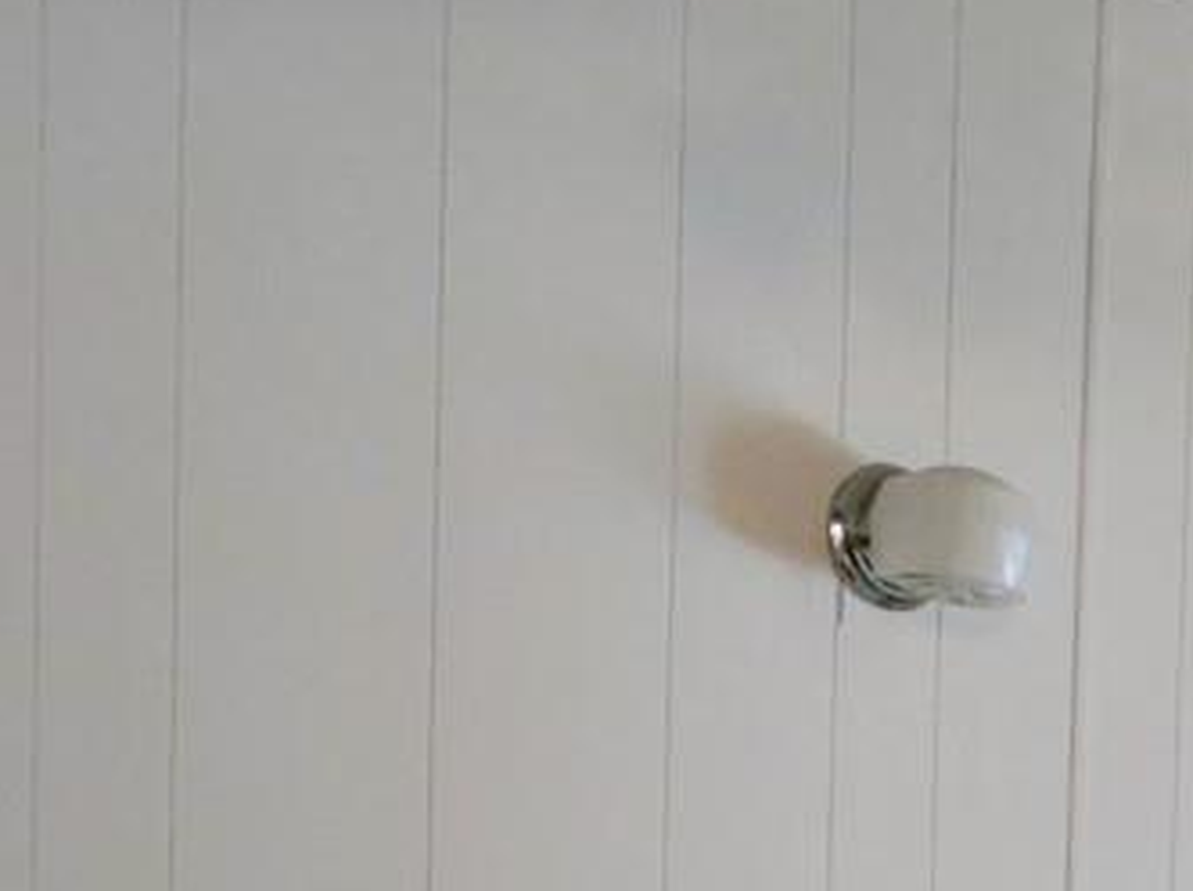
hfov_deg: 15.1
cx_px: 2239
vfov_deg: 12.0
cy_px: 1730
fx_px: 3820
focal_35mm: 111
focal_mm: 6.3
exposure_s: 1/60
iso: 320
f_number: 1.7
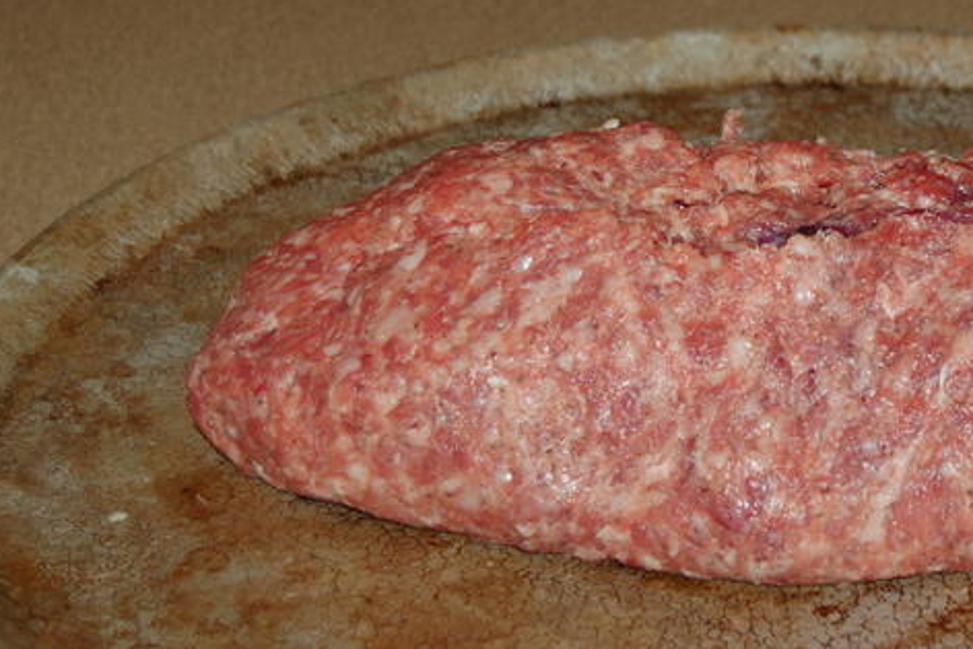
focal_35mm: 137
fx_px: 3704
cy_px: 261
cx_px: 880
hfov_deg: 14.8
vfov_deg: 10.0
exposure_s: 1/60
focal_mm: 48
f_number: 5.6
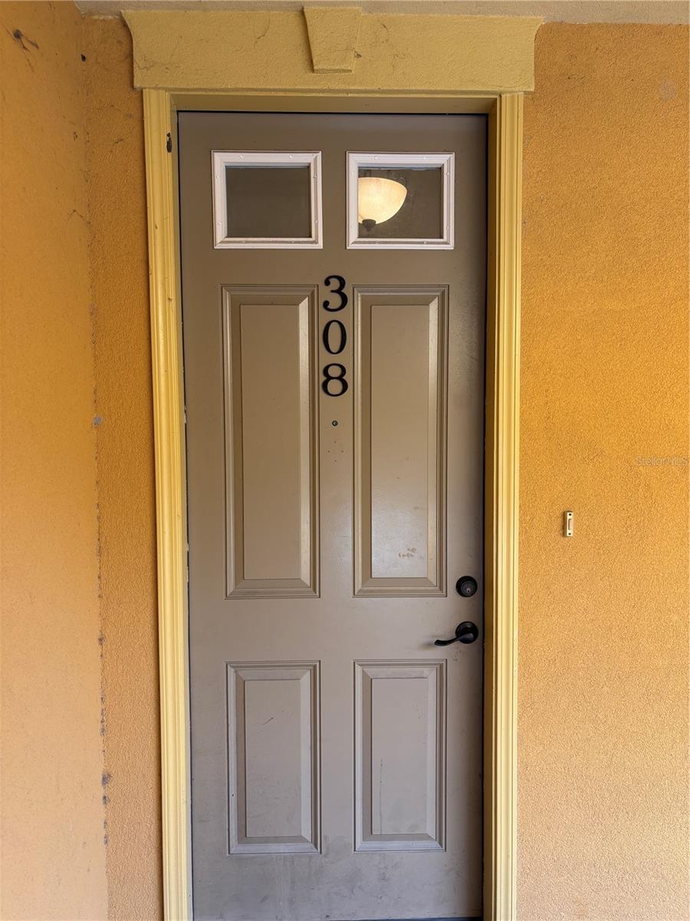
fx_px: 691
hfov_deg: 53.1
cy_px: 460
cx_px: 345
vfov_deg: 67.3
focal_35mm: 26
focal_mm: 5.96
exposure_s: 1/127
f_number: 1.6
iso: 32
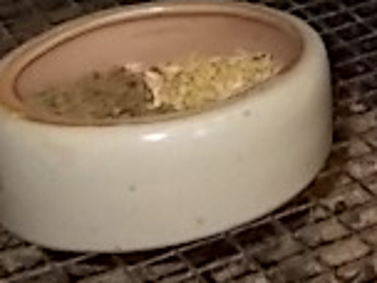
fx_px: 1372
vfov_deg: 11.2
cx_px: 697
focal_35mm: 126
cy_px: -176
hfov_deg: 13.8
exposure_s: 1/25
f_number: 3.4
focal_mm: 5.3
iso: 200
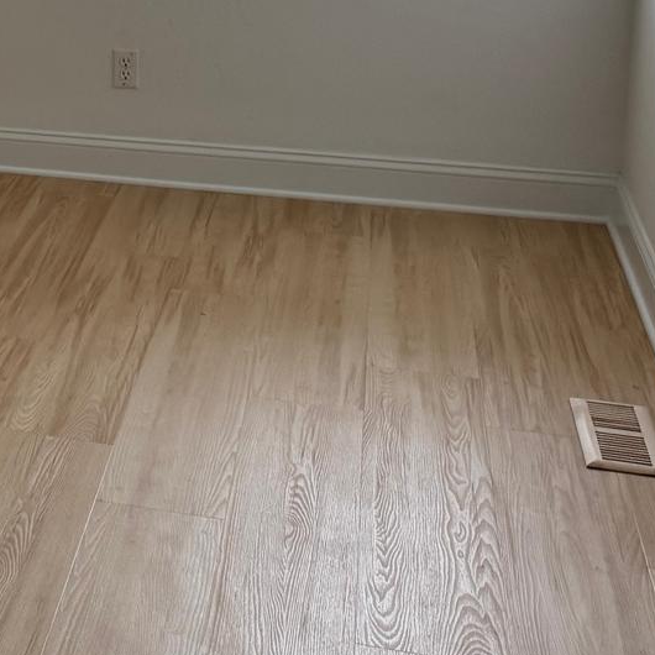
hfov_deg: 18.3
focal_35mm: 82
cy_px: 38
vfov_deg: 20.6
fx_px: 1755
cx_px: -379
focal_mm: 6.76
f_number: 1.78
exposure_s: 1/60
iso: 250
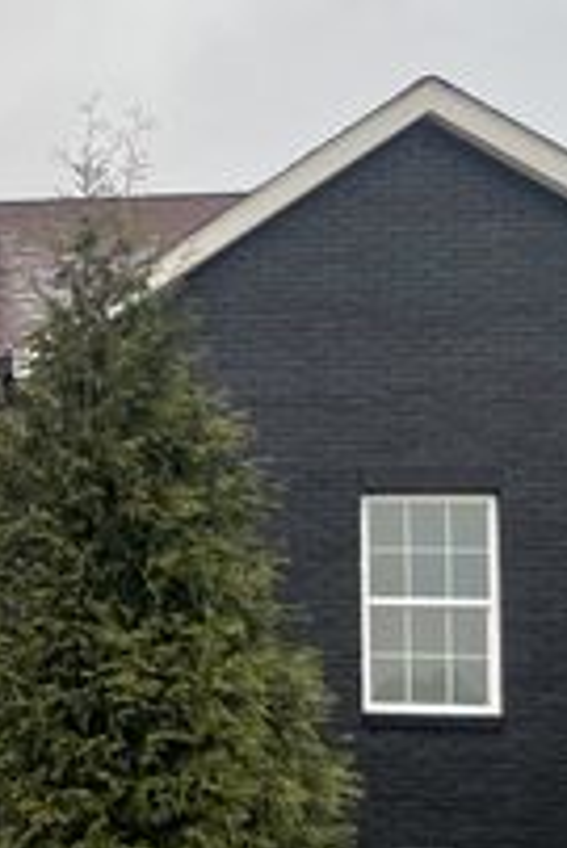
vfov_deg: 29.8
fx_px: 1580
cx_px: -172
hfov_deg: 18.9
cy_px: 581
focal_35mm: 67
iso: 32
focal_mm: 4.2
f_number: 1.6
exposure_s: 1/175
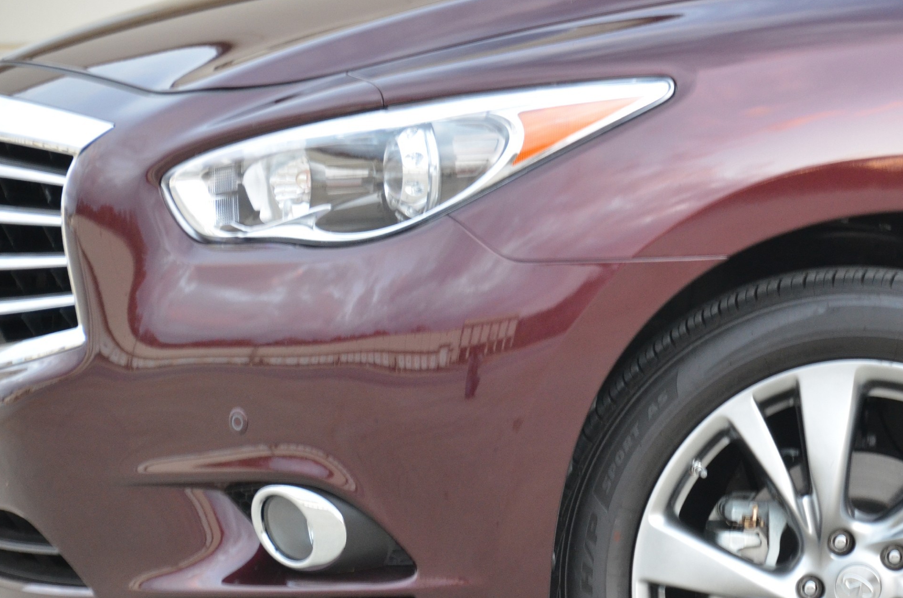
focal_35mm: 236
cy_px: 335
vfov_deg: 5.8
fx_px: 5907
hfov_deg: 8.7
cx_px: 556
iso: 1600
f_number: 5.3
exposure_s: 1/30
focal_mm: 120
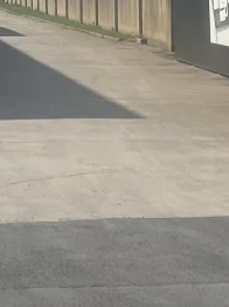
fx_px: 1263
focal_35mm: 143
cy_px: -221
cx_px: 16
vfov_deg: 12.7
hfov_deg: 10.3
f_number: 1.5
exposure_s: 1/7463
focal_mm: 5.7
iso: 50
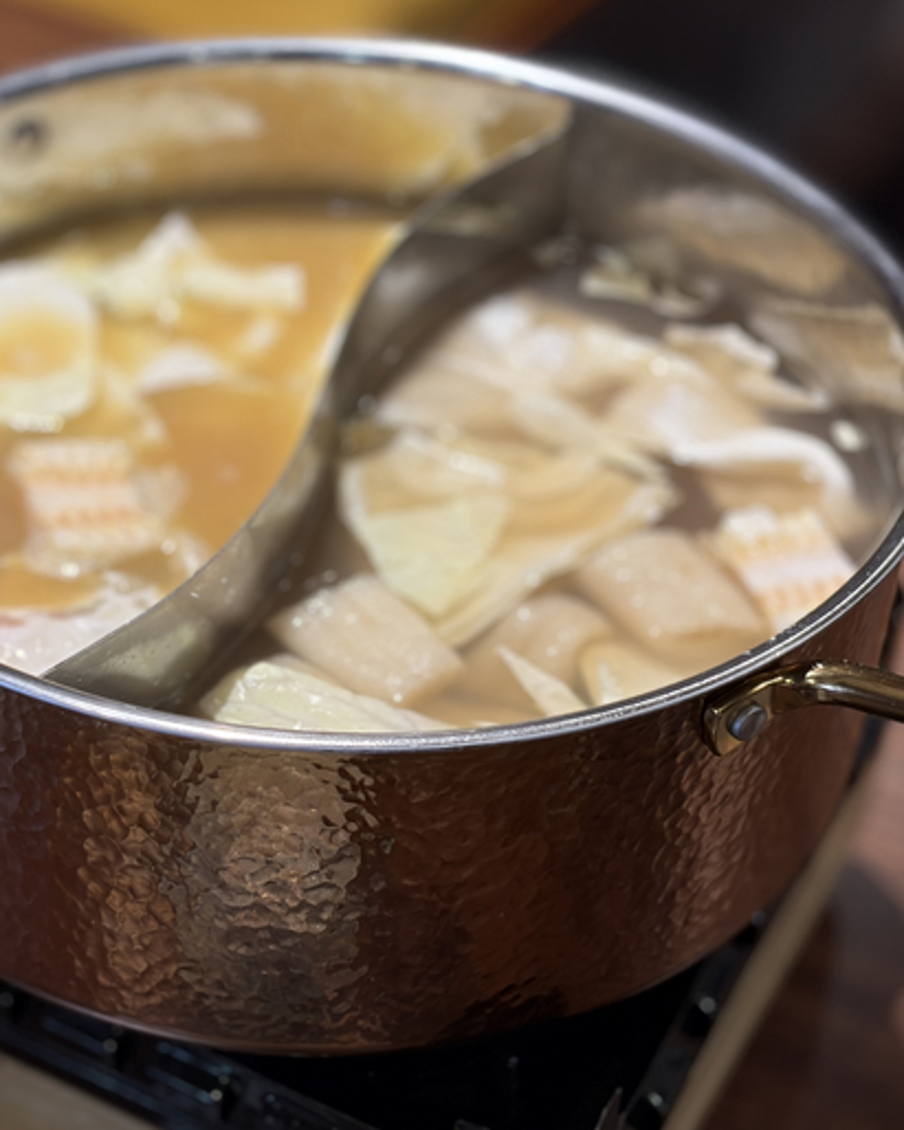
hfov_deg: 19.4
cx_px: 356
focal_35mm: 79
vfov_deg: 24.1
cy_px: 554
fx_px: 2643
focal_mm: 5.96
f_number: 1.6
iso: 64
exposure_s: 1/60
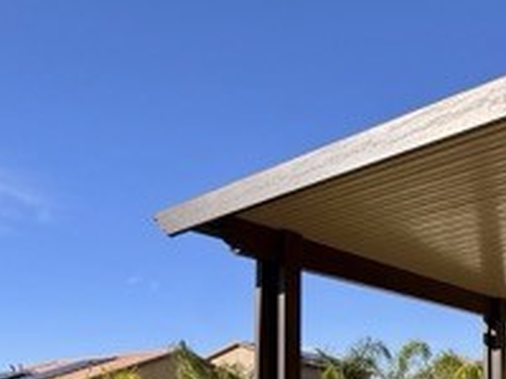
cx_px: 303
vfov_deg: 29.5
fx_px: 657
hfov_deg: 41.9
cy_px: 399
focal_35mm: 45
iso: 50
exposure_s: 1/1880
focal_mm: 2.22
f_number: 2.2
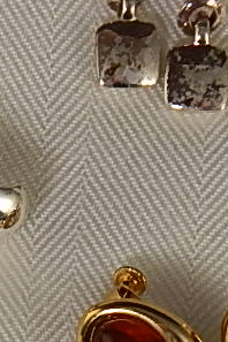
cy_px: 629
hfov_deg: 5.5
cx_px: -286
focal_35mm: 241
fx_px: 2289
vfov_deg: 8.2
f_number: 3.6
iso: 125
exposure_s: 1/125
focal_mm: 7.7
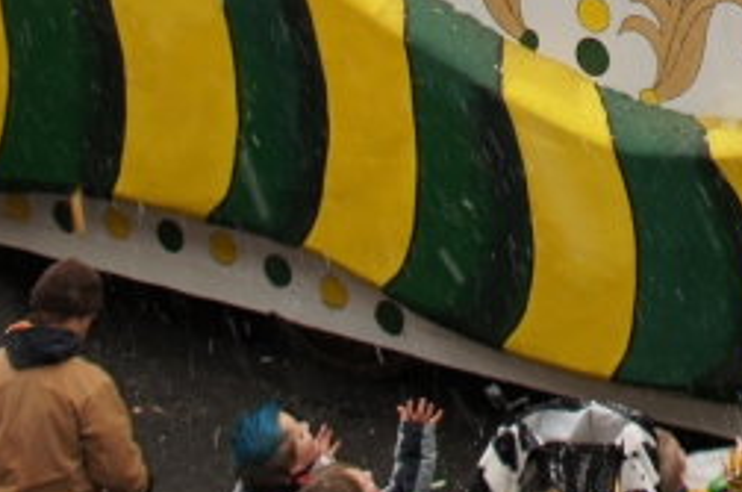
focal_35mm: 150
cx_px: 922
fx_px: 3086
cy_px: -303
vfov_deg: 8.8
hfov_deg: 13.3
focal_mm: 28
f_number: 4
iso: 200
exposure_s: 1/50
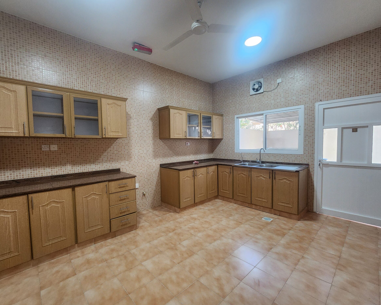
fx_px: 158
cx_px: 180
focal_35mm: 14
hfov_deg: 100.6
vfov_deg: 88.0
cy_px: 150
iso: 320
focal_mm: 2.2
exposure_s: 1/50
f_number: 2.2
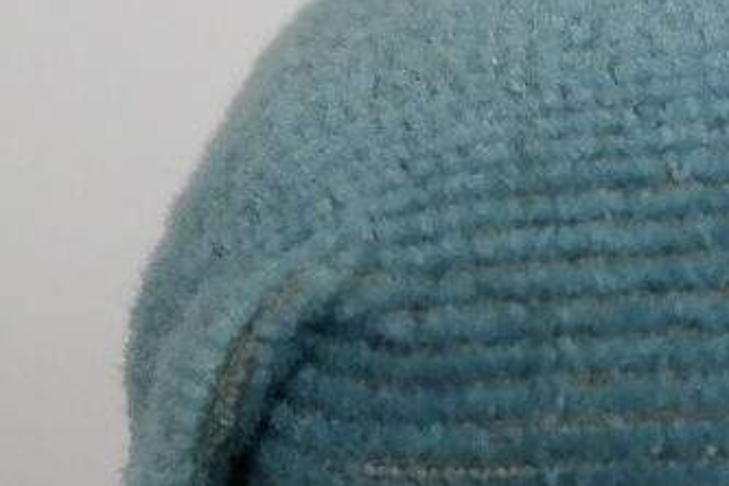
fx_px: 5568
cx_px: 1751
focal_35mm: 275
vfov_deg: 5.0
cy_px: 366
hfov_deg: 7.1
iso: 800
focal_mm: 35
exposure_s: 1/60
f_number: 4.5
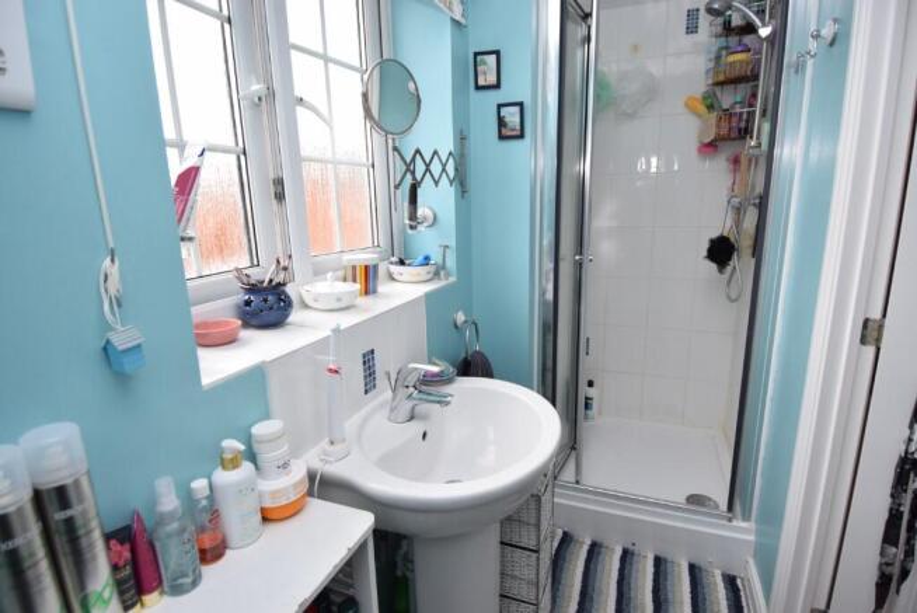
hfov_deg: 90.0
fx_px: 459
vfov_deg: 67.5
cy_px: 306
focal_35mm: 18
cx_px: 458
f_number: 4.5
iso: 400
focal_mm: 12
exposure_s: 1/80
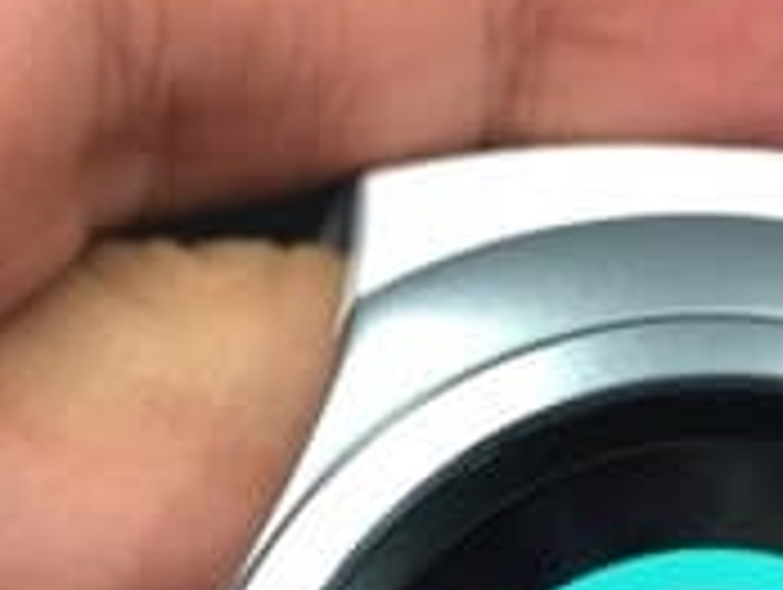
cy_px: 806
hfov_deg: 19.6
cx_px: 338
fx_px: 2265
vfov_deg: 14.1
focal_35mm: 100
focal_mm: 4.15
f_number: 2.2
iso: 50
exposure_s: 1/33
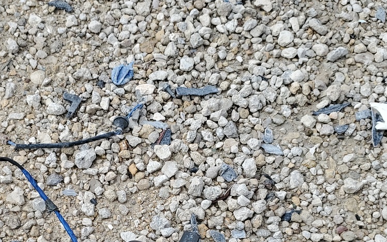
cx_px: 132
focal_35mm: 59
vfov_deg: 21.1
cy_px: 255
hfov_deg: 34.3
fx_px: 622
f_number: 1.5
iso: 50
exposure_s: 1/3333
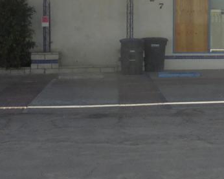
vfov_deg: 20.2
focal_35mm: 75
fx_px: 497
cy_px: 36
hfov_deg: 24.3
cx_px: 223
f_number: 3.5
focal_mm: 4.6
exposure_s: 1/640
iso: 100
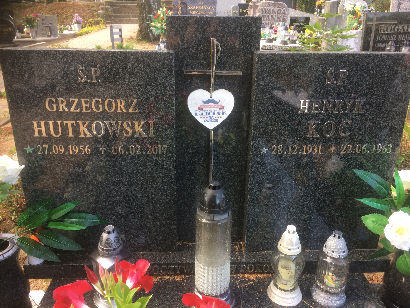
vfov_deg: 48.2
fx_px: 343
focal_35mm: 29
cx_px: 205
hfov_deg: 61.7
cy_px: 154
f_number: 2.2
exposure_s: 1/100
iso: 50
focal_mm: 4.15
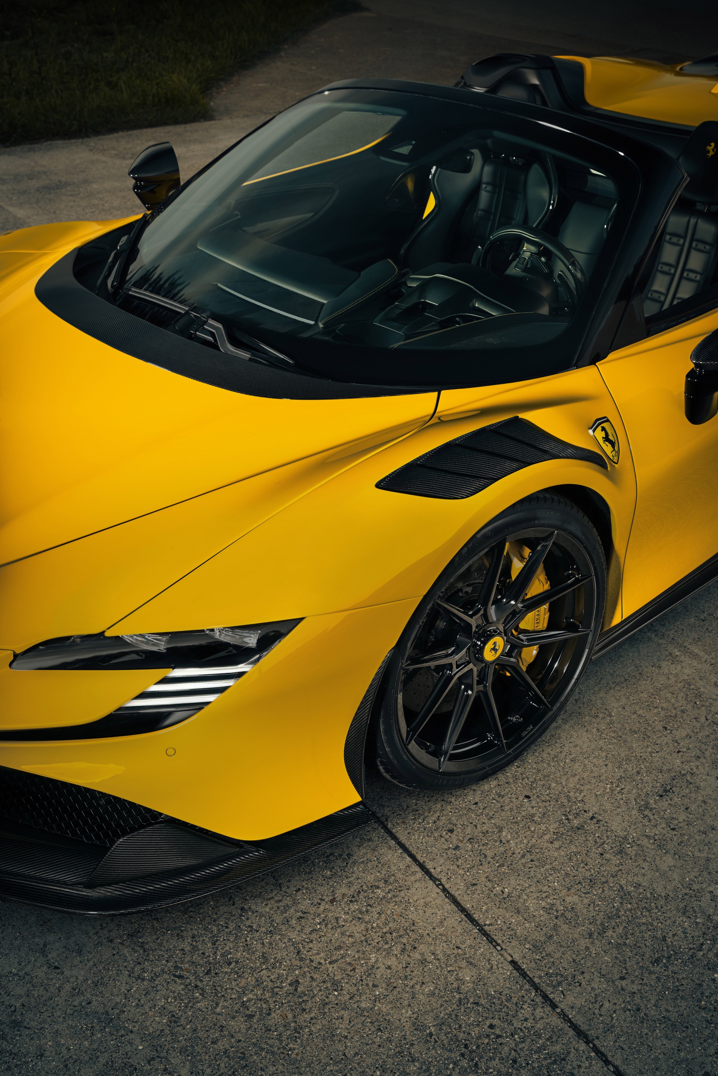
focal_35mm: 40
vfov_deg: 48.0
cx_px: 359
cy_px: 538
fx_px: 1209
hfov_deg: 33.1
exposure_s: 1/200
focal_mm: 40.4
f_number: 8
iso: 50
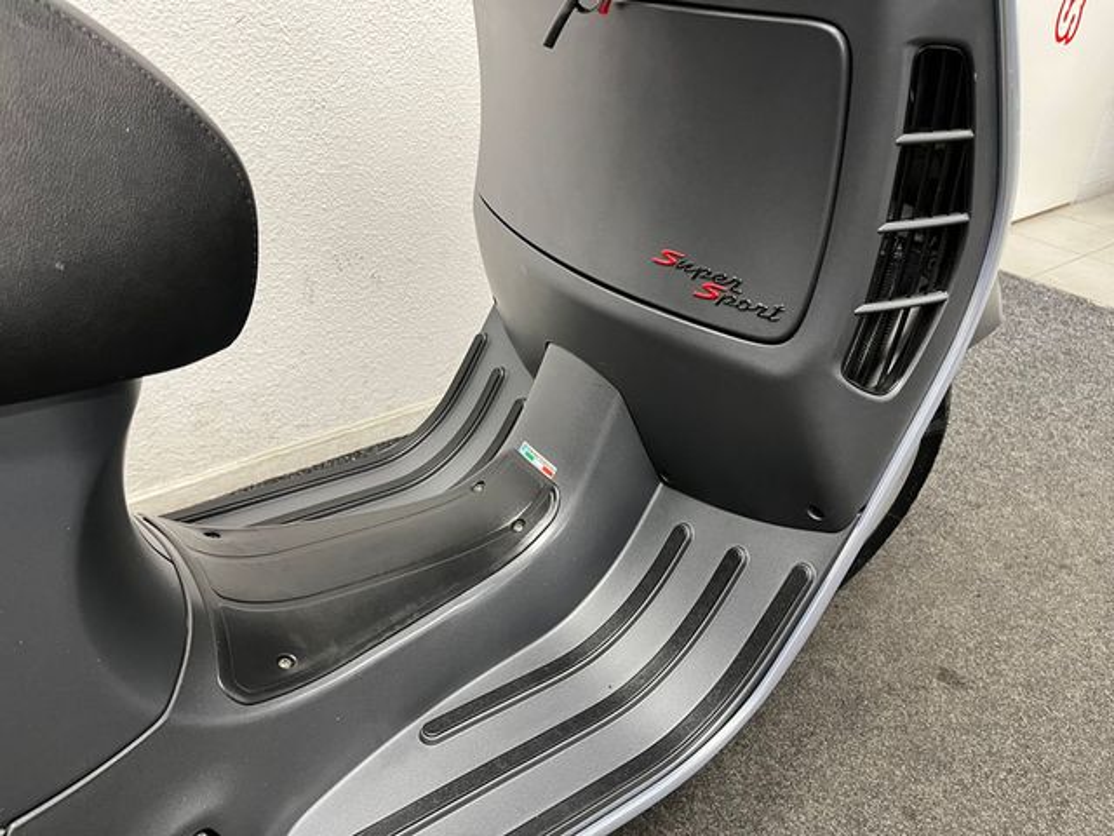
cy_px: 418
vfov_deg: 53.1
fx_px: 837
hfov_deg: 67.3
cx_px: 557
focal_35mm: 26
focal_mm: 5.1
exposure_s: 1/50
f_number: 1.6
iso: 200
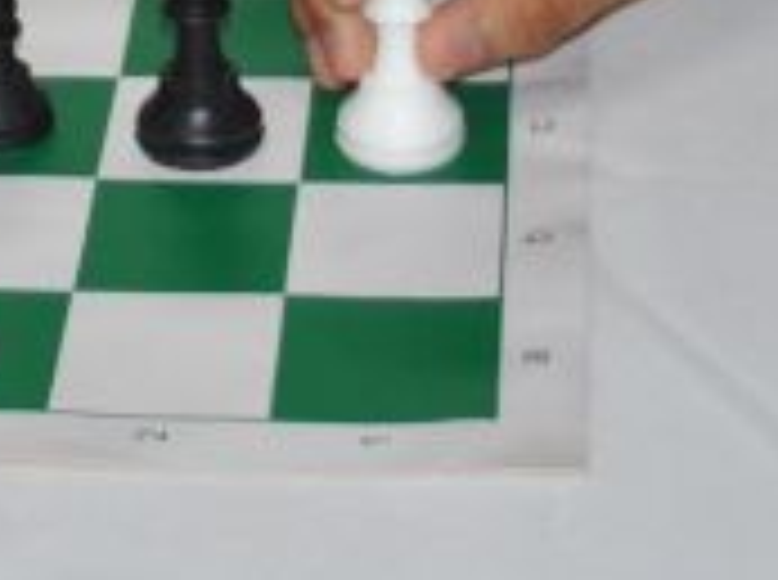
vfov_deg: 7.6
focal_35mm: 184
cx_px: 18
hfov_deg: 10.7
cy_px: -672
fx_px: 4127
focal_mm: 22
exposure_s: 1/60
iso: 200
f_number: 4
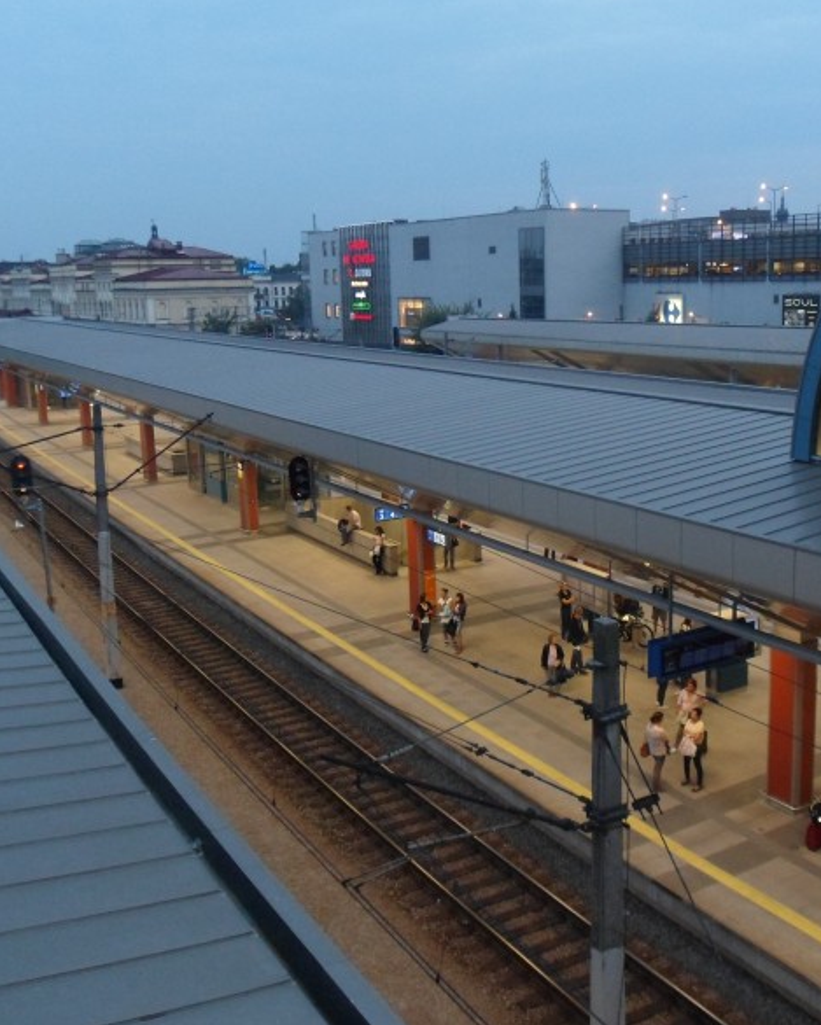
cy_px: 504
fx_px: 1093
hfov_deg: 40.8
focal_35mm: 36
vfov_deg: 50.3
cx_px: 529
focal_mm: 4.9
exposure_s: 1/30
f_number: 3.3
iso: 320
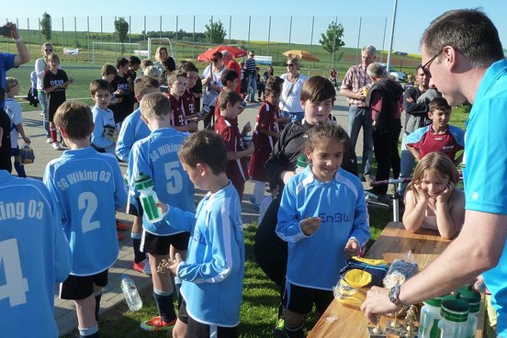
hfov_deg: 57.2
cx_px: 238
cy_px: 174
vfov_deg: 40.0
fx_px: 465
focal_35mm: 33
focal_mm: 4.1
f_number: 4
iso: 125
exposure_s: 1/400
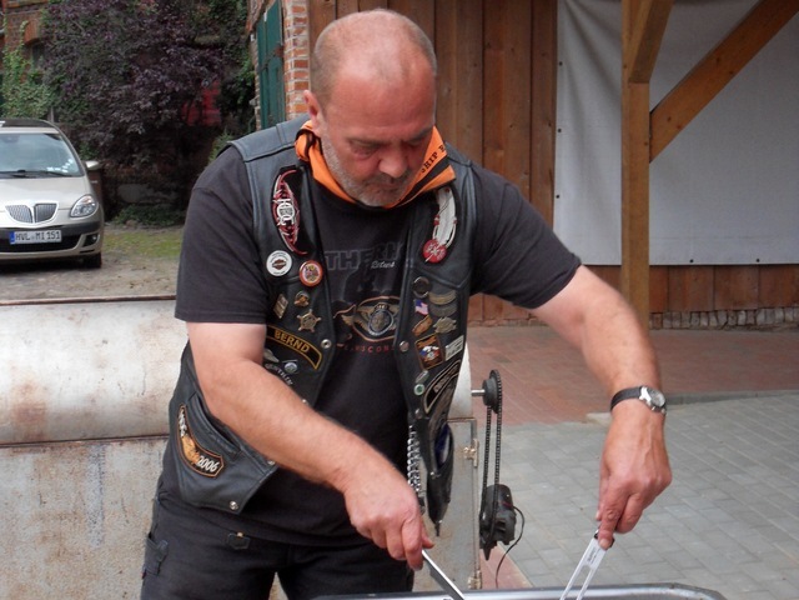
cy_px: 300
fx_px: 1200
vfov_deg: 28.0
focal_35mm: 52
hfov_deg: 36.8
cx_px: 400
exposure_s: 1/45
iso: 160
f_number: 4.5
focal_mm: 9.1
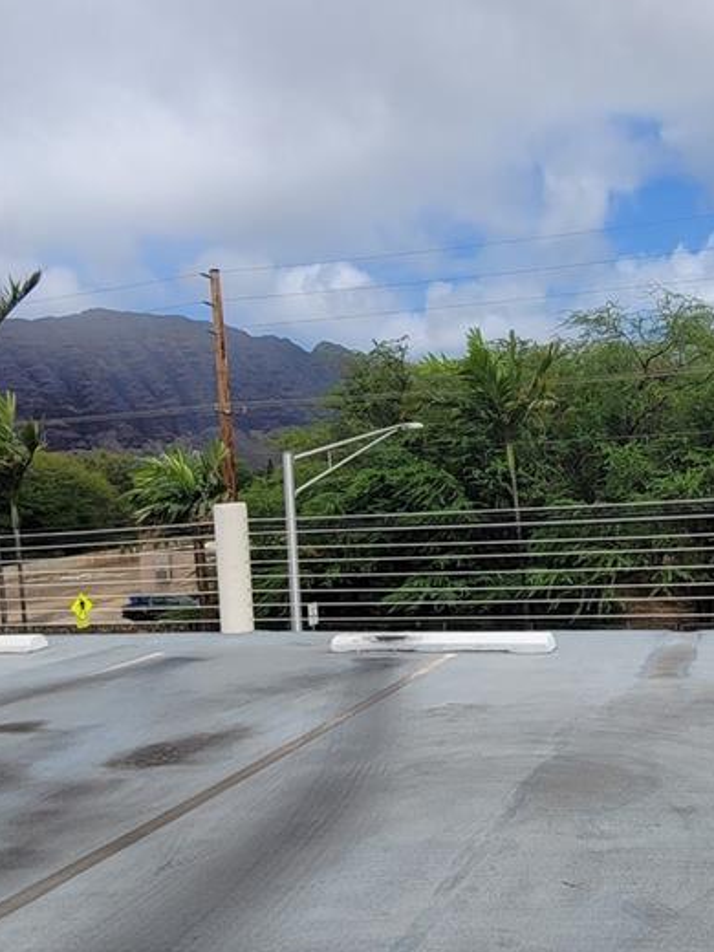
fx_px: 825
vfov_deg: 59.9
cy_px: 454
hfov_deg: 45.9
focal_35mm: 30
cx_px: 491
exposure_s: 1/2246
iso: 50
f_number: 2.2
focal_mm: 2.2
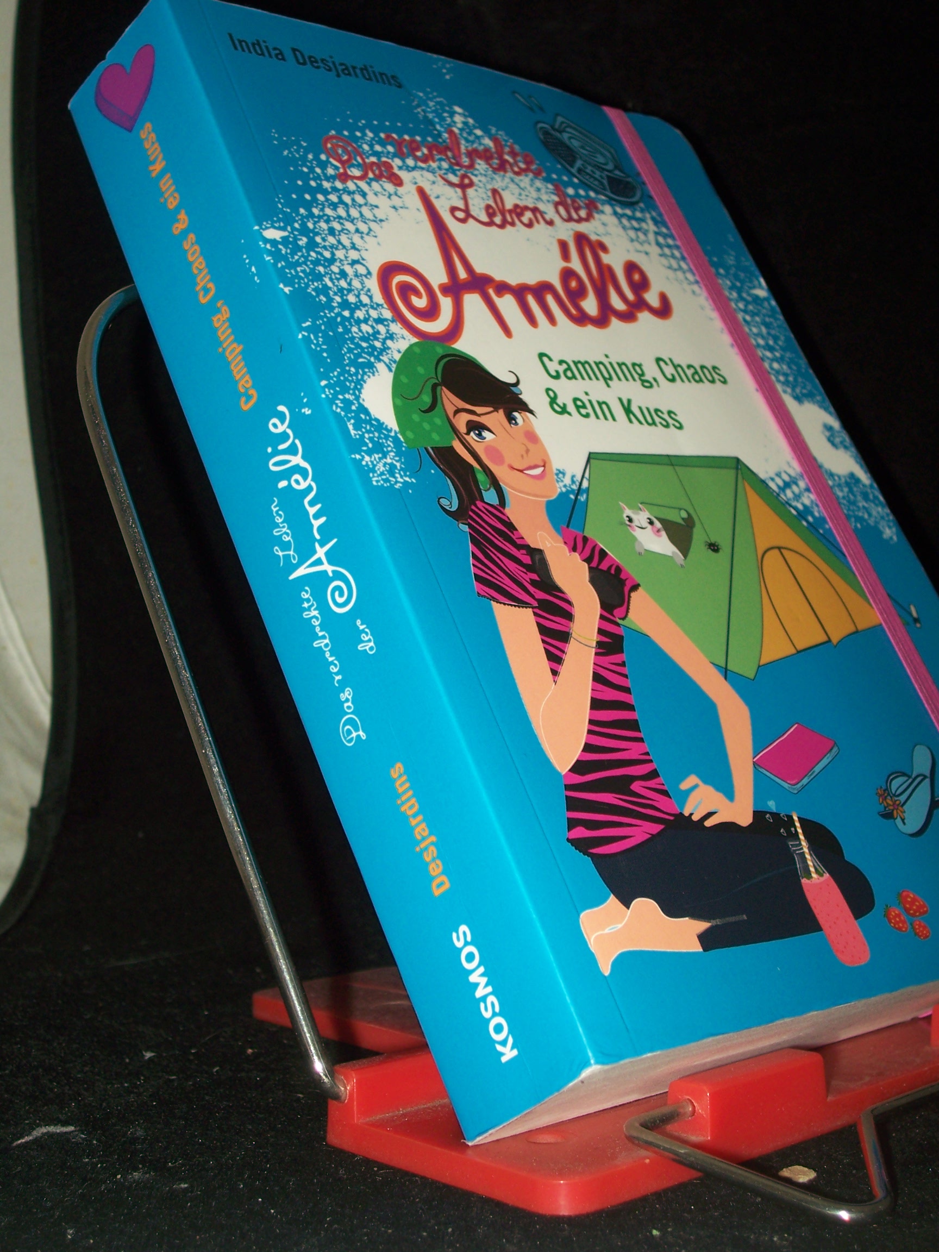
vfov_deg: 36.2
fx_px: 1917
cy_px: 626
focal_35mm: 53
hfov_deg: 27.5
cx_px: 470
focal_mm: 8.7
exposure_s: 1/80
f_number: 3.2
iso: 80
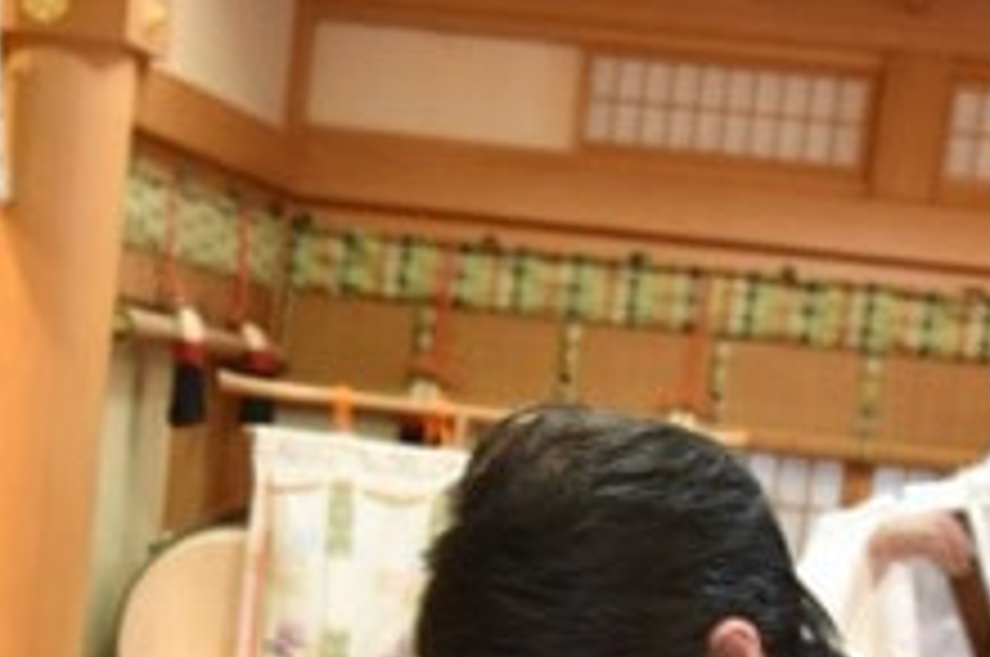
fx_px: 3103
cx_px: 423
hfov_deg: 18.1
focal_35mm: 113
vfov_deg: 11.5
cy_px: 1015
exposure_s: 1/50
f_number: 5
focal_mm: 34
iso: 4000
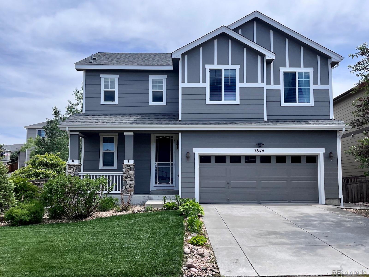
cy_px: 138
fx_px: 277
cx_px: 184
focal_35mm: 26
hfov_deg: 67.3
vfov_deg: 53.1
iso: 50
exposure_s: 1/4651
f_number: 1.6
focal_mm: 5.1
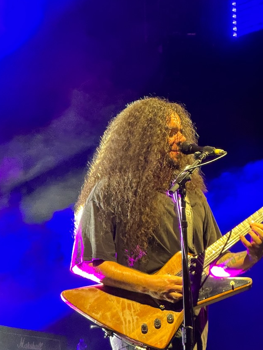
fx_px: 1852
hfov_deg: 8.1
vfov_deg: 10.8
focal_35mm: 183
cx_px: 172
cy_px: 209
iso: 800
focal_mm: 15.66
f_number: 2.8
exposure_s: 1/40
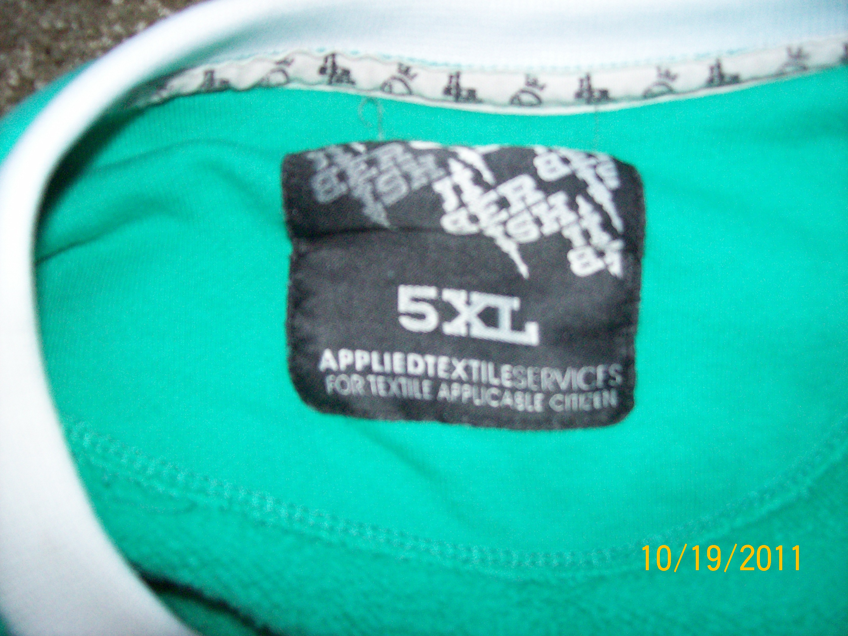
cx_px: 424
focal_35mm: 36
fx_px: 882
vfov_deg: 39.6
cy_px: 318
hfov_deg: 51.4
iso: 140
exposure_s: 1/64
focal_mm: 6
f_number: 2.7
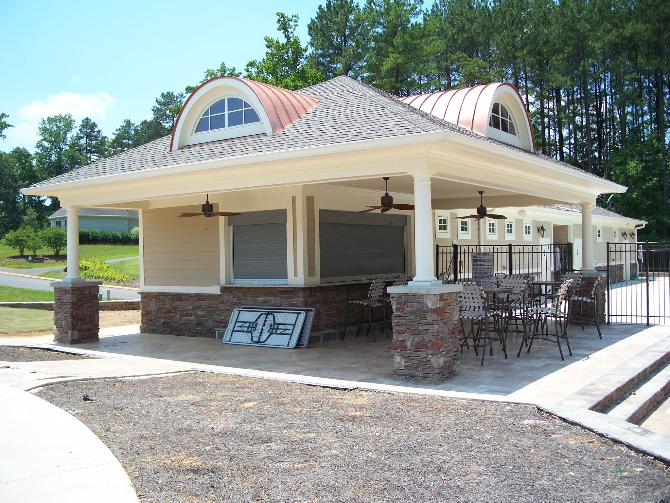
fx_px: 716
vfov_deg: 38.7
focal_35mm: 37
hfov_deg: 50.1
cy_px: 252
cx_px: 335
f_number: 2.8
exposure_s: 1/640
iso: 64
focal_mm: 7.8
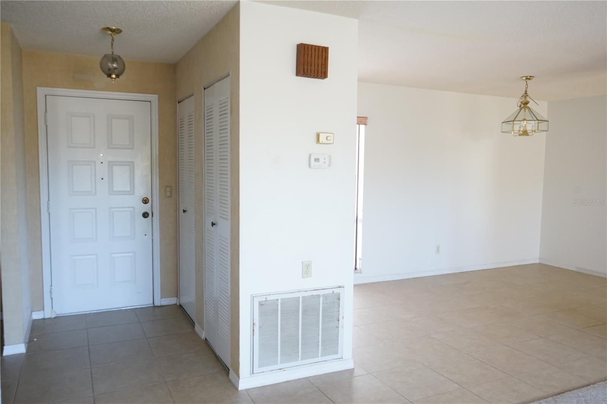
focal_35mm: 28
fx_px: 472
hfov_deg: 65.5
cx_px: 304
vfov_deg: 46.4
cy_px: 202
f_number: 6.3
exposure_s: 1/60
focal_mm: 28
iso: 2500
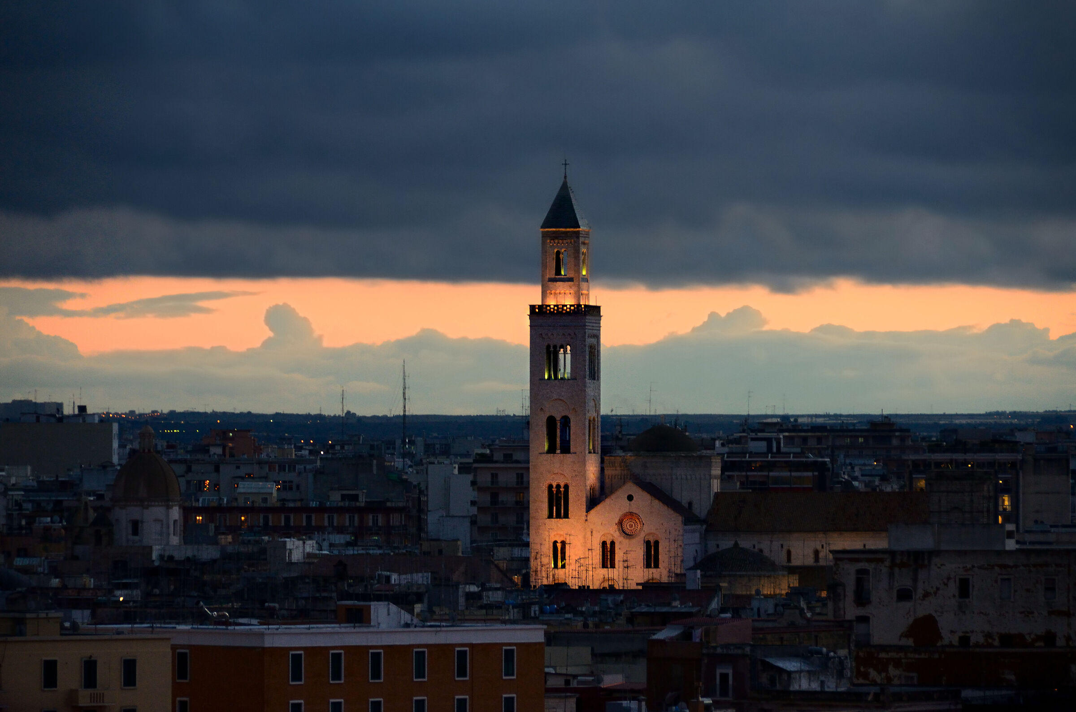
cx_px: 538
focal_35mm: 225
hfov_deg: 9.2
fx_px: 6710
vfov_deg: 6.1
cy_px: 356
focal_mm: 150
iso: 1250
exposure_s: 1/40
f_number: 5.6
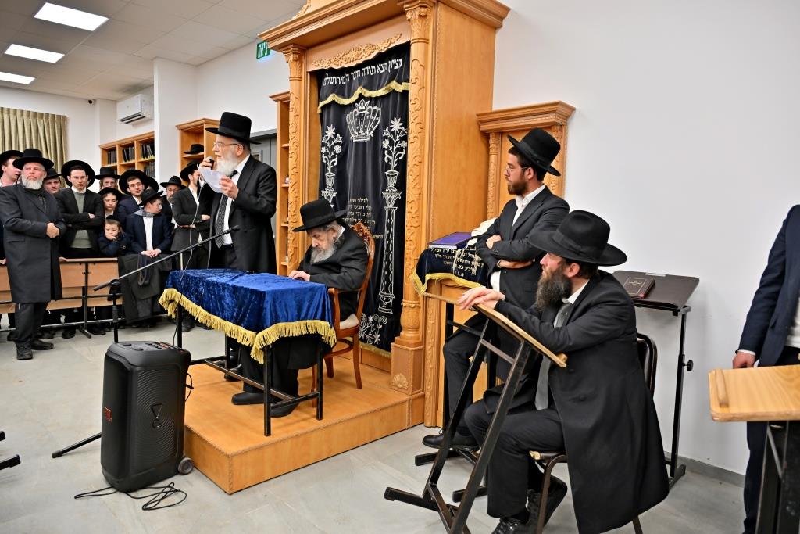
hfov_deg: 73.7
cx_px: 400
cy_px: 267
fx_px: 533
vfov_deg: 53.1
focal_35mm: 24
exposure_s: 1/200
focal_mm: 24
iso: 500
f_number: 4
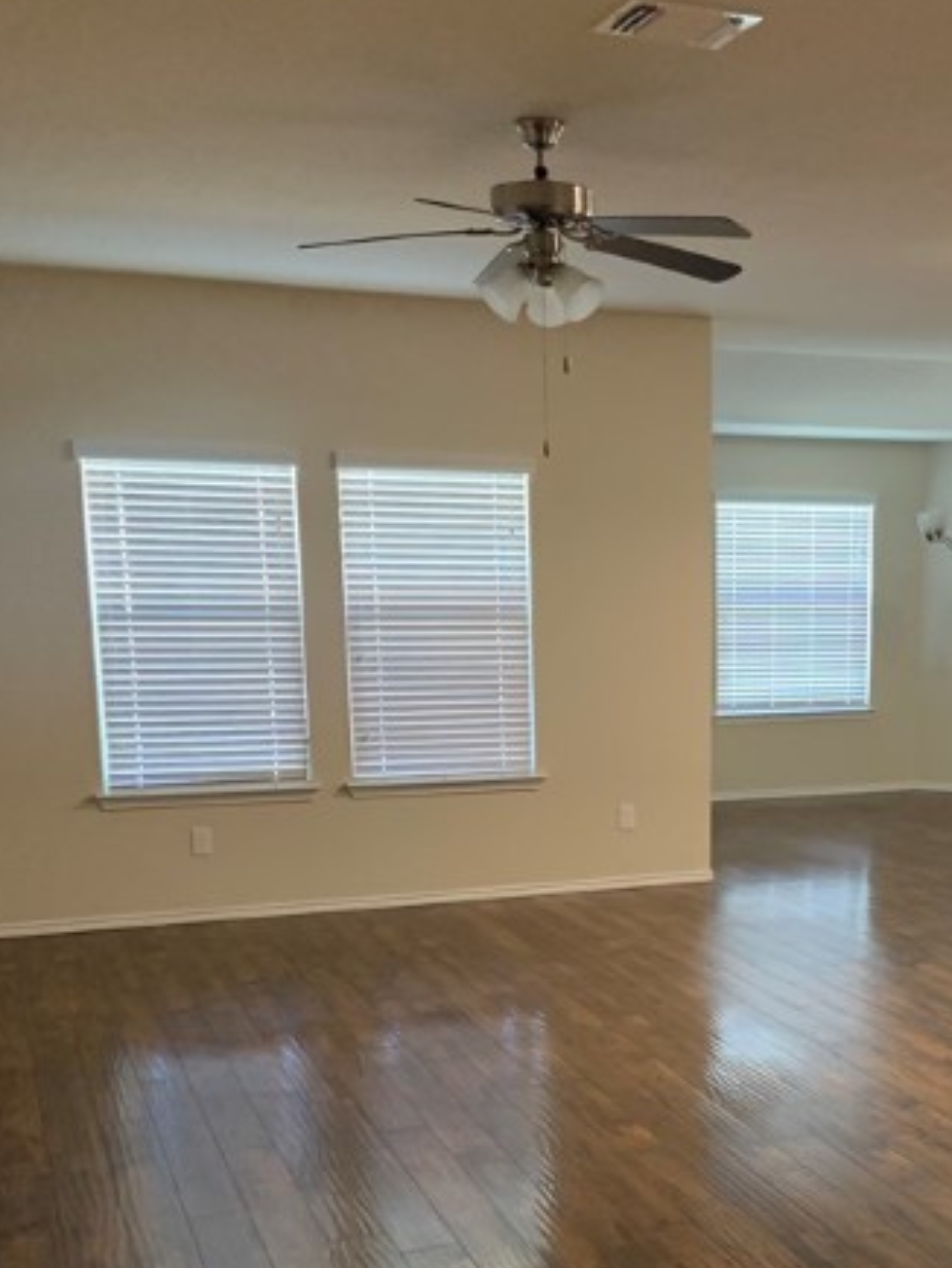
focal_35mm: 46
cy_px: 914
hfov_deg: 30.9
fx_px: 1685
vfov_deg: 40.3
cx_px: 727
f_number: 1.8
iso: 320
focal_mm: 4.25
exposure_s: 1/40
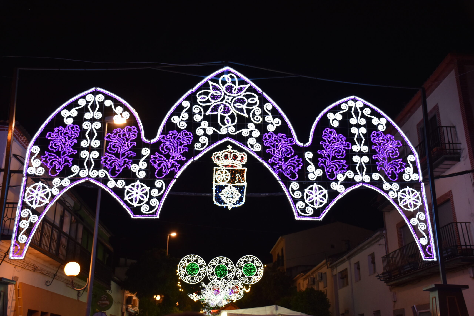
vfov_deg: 36.9
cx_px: 237
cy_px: 158
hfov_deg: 53.1
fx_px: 474
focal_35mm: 36
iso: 450
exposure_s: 1/60
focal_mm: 24
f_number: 4
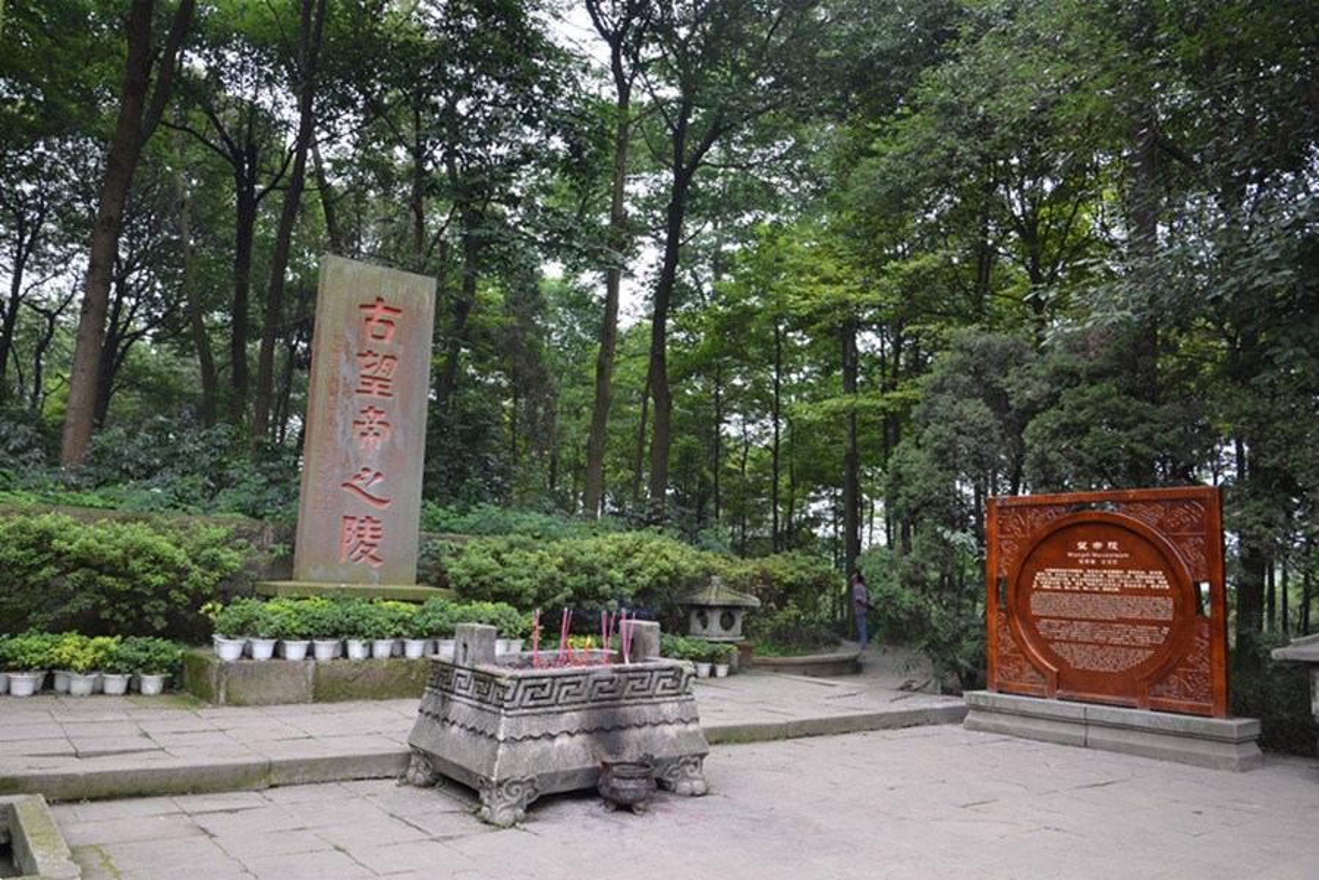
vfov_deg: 53.1
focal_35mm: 24
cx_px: 660
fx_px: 879
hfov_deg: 73.7
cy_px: 440
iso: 250
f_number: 5.6
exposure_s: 1/125
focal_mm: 16
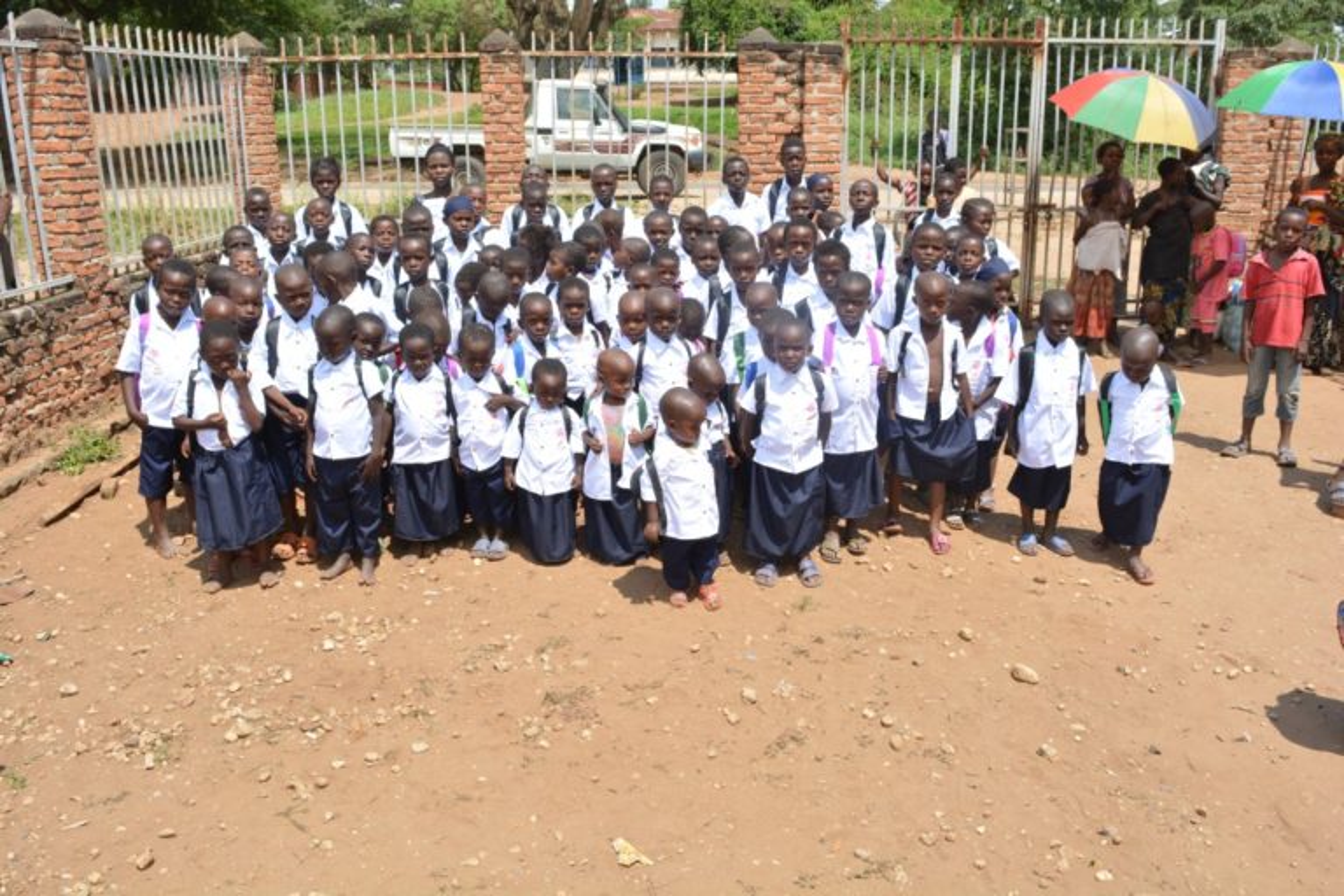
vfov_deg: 43.6
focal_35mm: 30
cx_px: 672
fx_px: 1120
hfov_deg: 61.9
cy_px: 448
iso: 100
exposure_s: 1/100
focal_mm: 20
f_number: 10
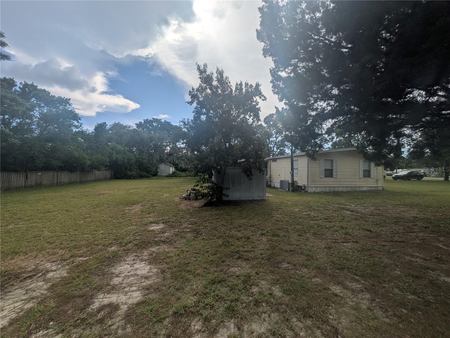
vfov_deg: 85.7
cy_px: 169
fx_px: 182
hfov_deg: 102.1
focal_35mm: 14
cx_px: 225
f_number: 2.2
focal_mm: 1.83
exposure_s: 1/3704
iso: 35
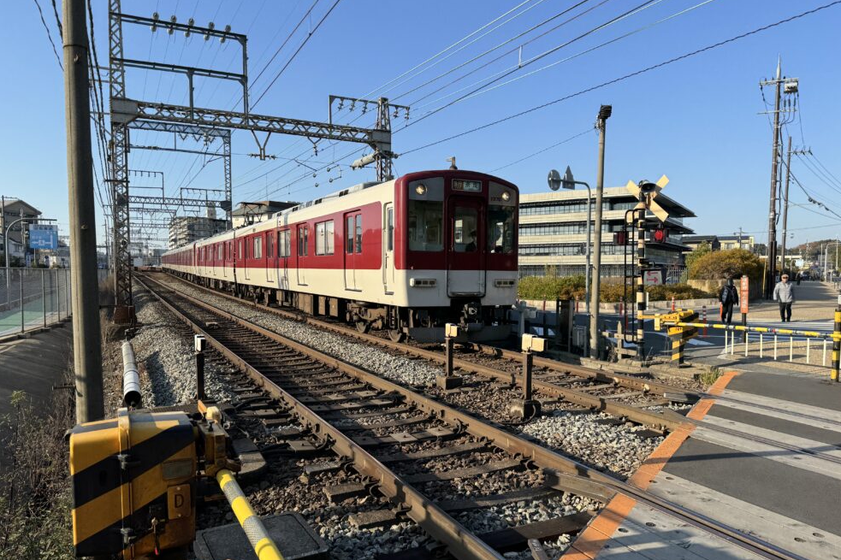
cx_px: 423
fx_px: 607
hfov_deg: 69.4
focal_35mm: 26
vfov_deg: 49.4
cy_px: 310
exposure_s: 1/2710
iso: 80
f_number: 1.78
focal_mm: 6.86
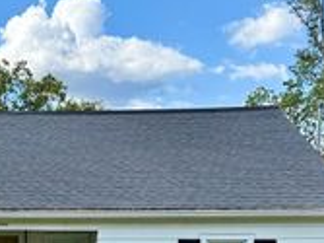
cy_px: 258
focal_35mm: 72
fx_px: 673
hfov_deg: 25.6
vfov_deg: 19.7
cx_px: -4
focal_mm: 6.76
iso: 100
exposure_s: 1/1901
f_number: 1.78
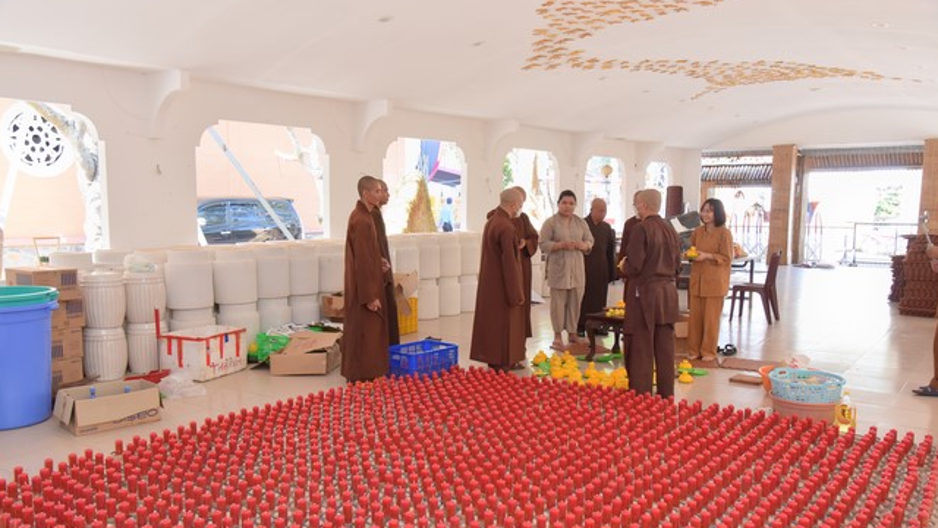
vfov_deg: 35.6
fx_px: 821
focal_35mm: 33
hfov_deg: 59.5
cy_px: 299
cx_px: 472
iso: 1000
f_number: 7.1
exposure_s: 1/125
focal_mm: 31
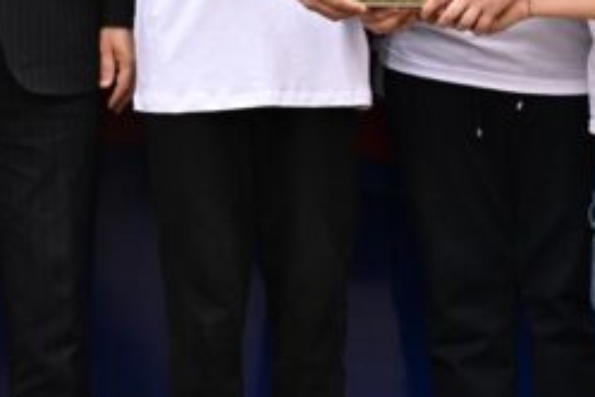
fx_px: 3867
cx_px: -33
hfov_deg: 8.7
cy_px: -128
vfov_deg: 5.8
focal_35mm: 234
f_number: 4.5
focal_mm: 57
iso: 800
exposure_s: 1/640
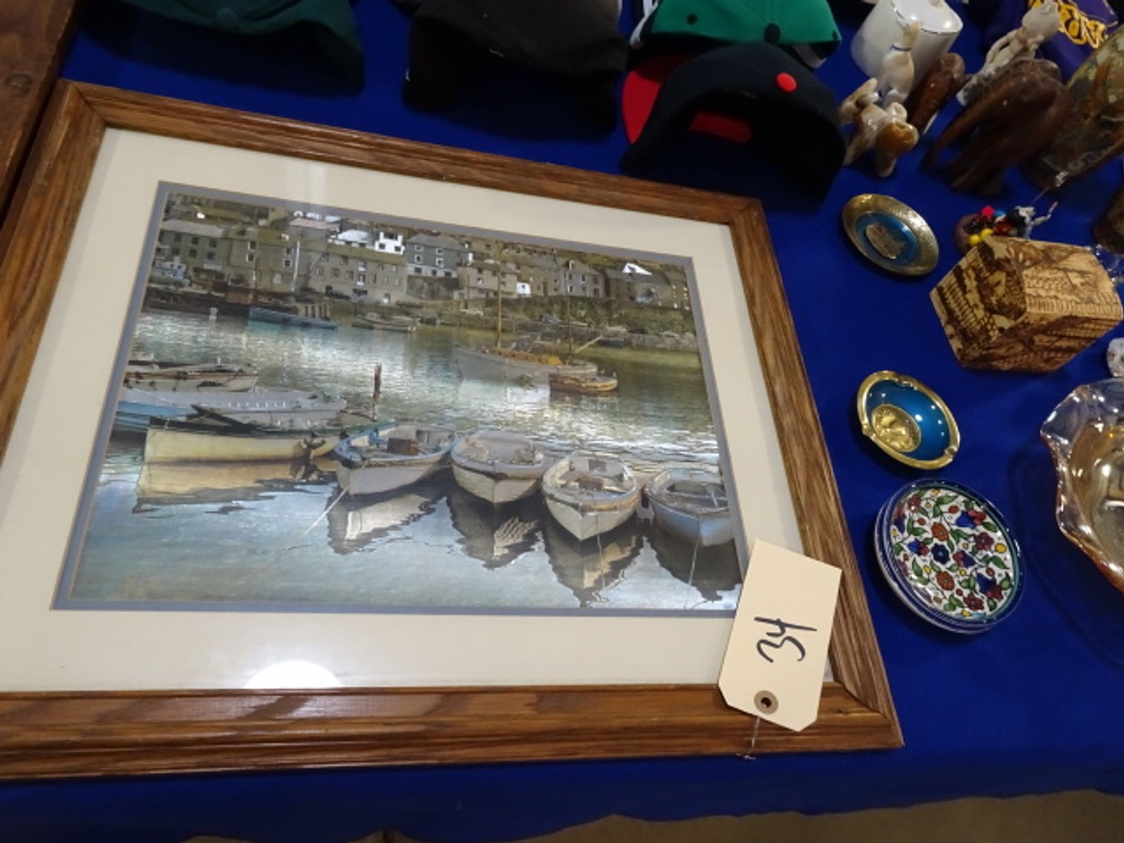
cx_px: 562
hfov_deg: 71.6
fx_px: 779
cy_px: 422
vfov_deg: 56.8
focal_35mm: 24
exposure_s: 1/30
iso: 640
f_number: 3.5
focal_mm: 4.1
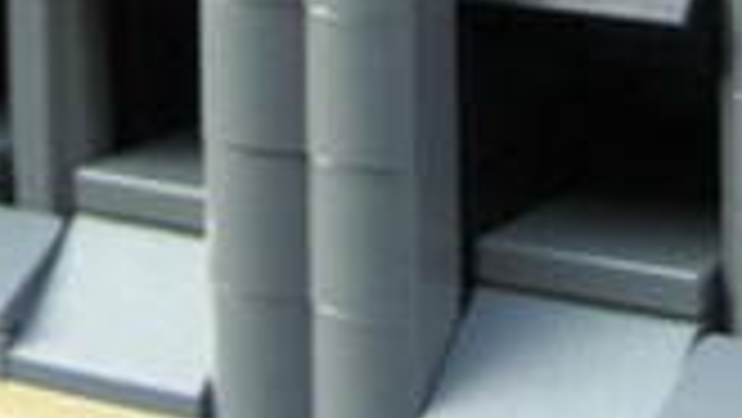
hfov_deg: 13.4
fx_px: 3169
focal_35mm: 161
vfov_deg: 7.1
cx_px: 373
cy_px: -616
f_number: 2.8
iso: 100
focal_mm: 7.9
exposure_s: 1/100
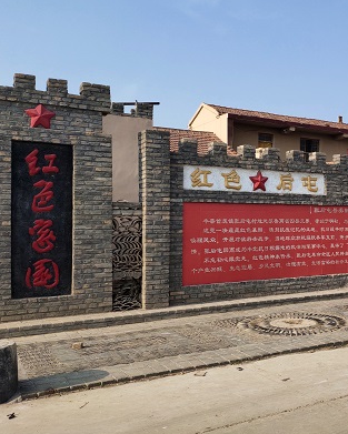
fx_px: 476
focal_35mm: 37
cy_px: 213
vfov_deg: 49.1
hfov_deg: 36.8
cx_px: 332
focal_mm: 4.76
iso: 56
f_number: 1.79
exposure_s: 1/1314
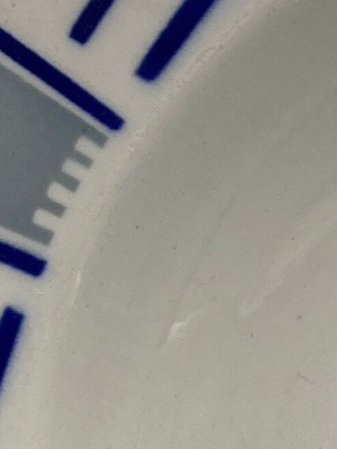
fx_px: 2220
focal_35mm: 171
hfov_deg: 8.3
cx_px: 660
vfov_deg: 11.3
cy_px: 585
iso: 20
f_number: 1.8
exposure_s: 1/122
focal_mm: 3.99
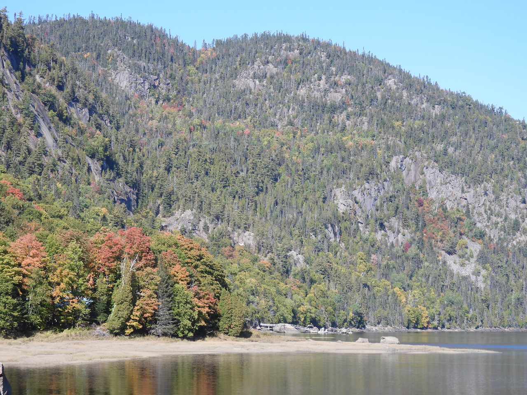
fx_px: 1294
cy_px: 198
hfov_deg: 23.0
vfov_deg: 17.4
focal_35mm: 85
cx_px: 264
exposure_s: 1/500
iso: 100
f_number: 4
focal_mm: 15.2
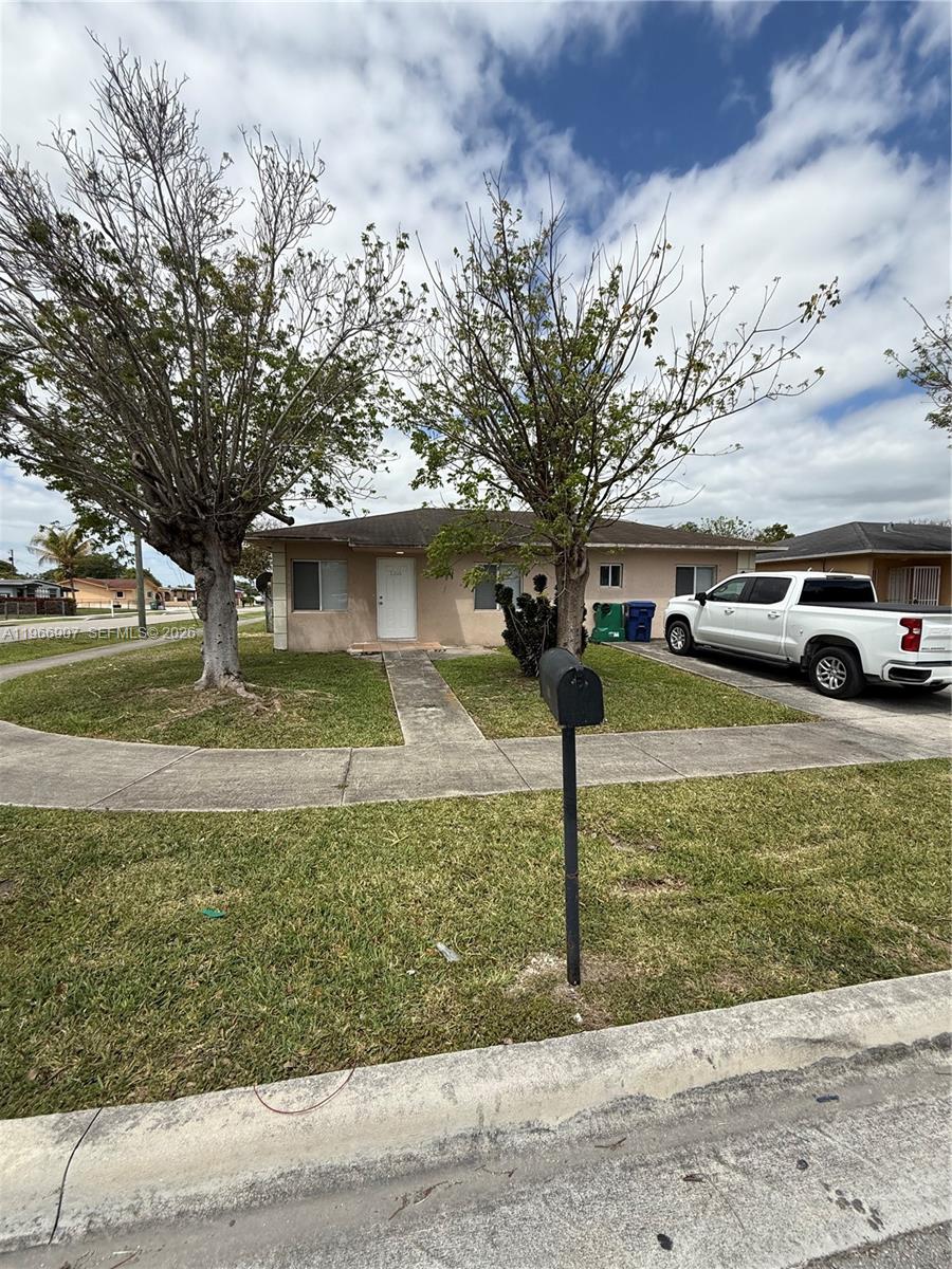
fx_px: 513
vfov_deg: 102.1
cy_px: 634
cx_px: 476
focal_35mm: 14
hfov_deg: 85.7
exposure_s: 1/2165
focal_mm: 2.22
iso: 50
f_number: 2.2
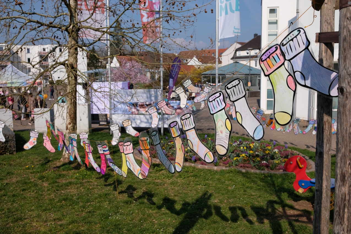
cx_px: 176
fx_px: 341
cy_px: 117
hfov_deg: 54.4
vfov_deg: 37.9
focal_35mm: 35
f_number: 6.4
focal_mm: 23
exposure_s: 1/900
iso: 200
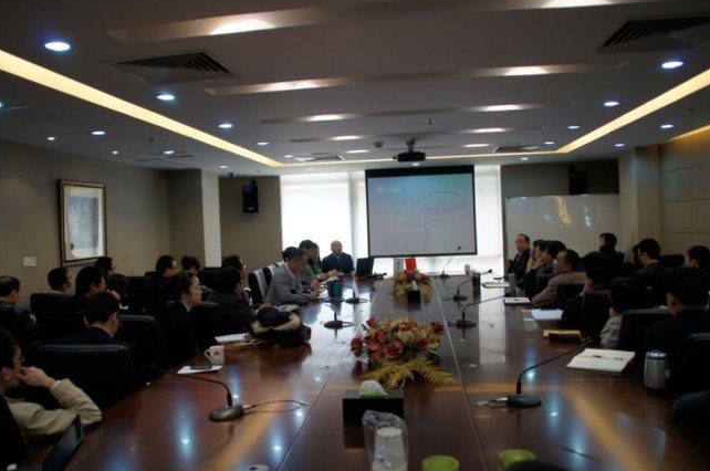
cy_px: 238
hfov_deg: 63.7
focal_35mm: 29
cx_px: 338
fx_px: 571
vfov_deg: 44.8
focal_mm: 18
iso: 250
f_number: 3.5
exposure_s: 1/30
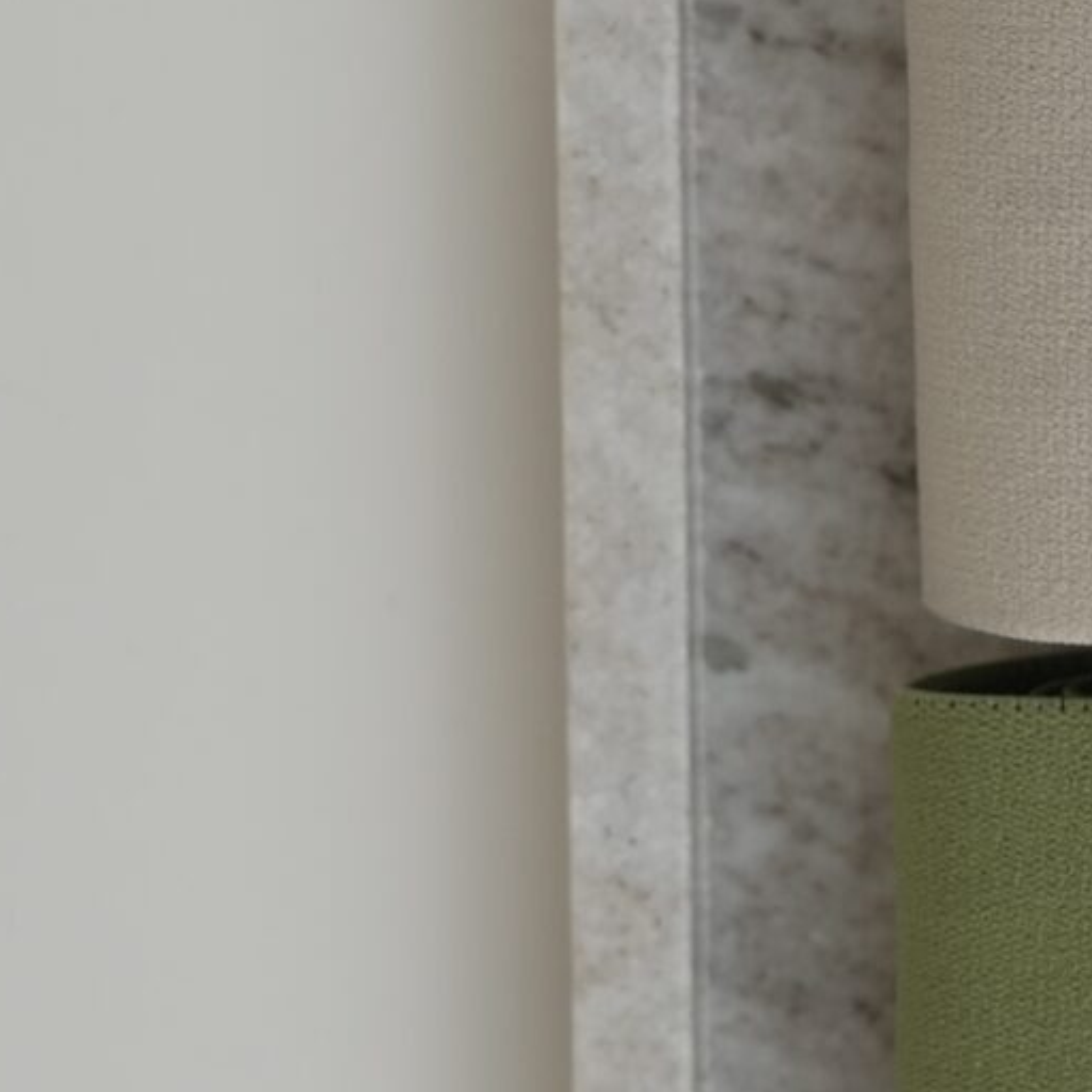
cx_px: 1486
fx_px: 8494
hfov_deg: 7.3
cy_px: 192
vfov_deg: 7.3
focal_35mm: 238
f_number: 4
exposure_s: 1/250
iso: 640
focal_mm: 56
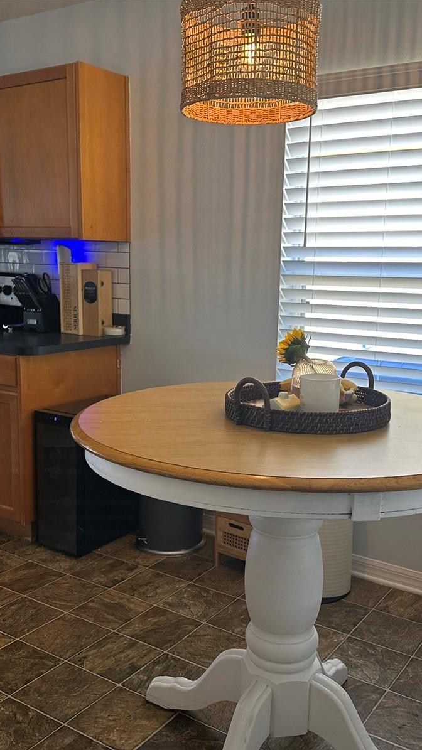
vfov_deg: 56.6
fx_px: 696
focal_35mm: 35
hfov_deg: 33.7
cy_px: 374
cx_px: 226
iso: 125
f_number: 1.78
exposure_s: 1/120
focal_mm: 6.86
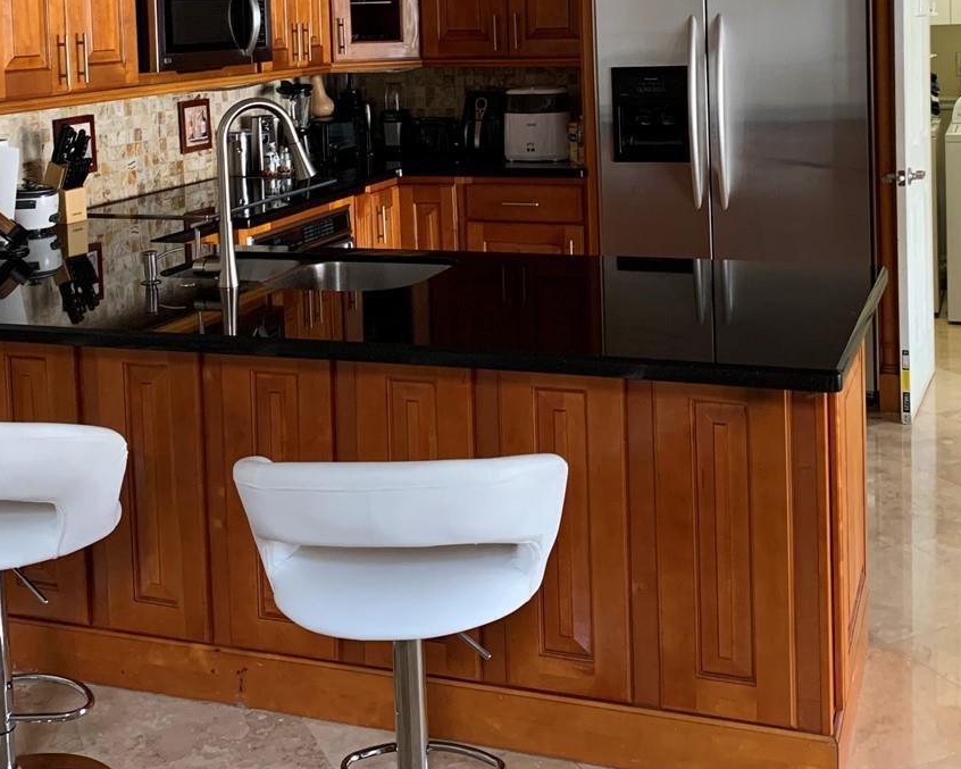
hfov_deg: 38.7
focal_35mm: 48
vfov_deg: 30.4
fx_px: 1365
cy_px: 116
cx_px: 529
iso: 250
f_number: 1.8
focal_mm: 4.25
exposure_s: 1/60
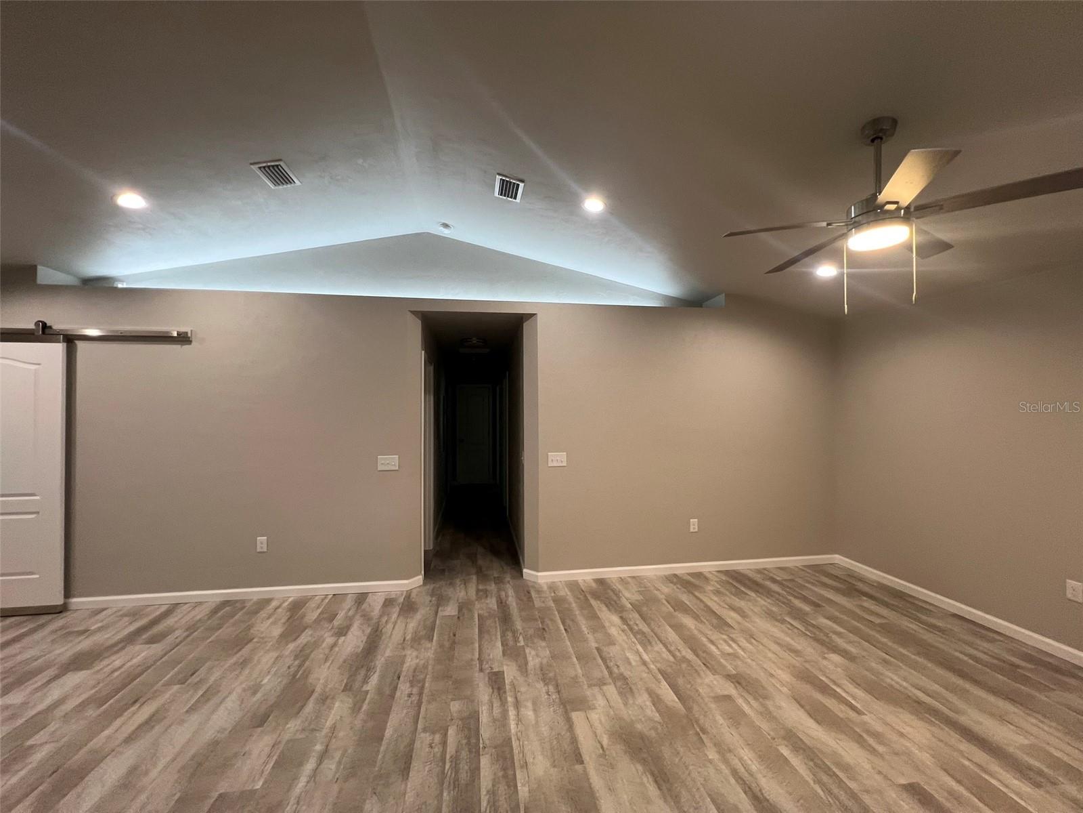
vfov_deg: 89.9
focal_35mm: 13
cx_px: 542
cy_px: 406
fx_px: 407
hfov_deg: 106.2
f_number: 1.8
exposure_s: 1/60
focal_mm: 1.57
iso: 160
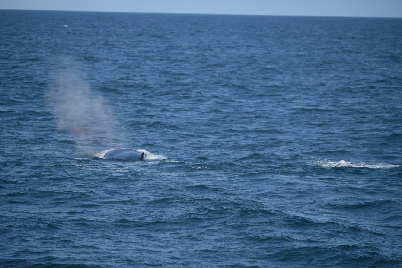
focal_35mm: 232
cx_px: 201
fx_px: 2596
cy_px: 134
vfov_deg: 5.9
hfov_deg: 8.9
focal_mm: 155
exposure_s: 1/1600
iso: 200
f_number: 5.6
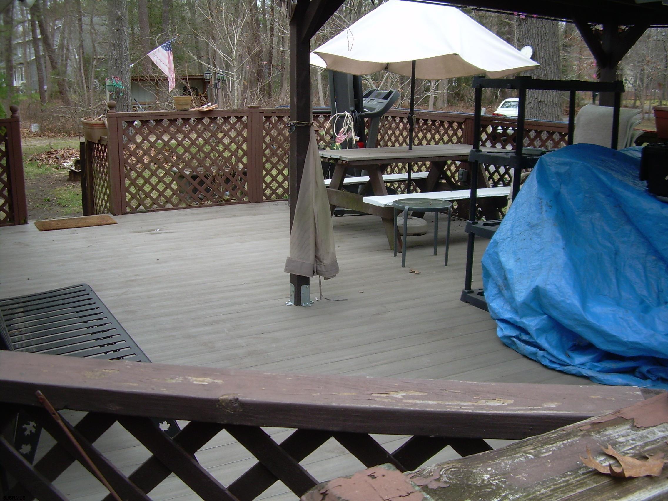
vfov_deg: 37.7
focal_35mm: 38
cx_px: 334
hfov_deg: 49.0
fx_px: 733
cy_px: 250
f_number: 2.8
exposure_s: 1/71.3
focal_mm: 6.3
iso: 50
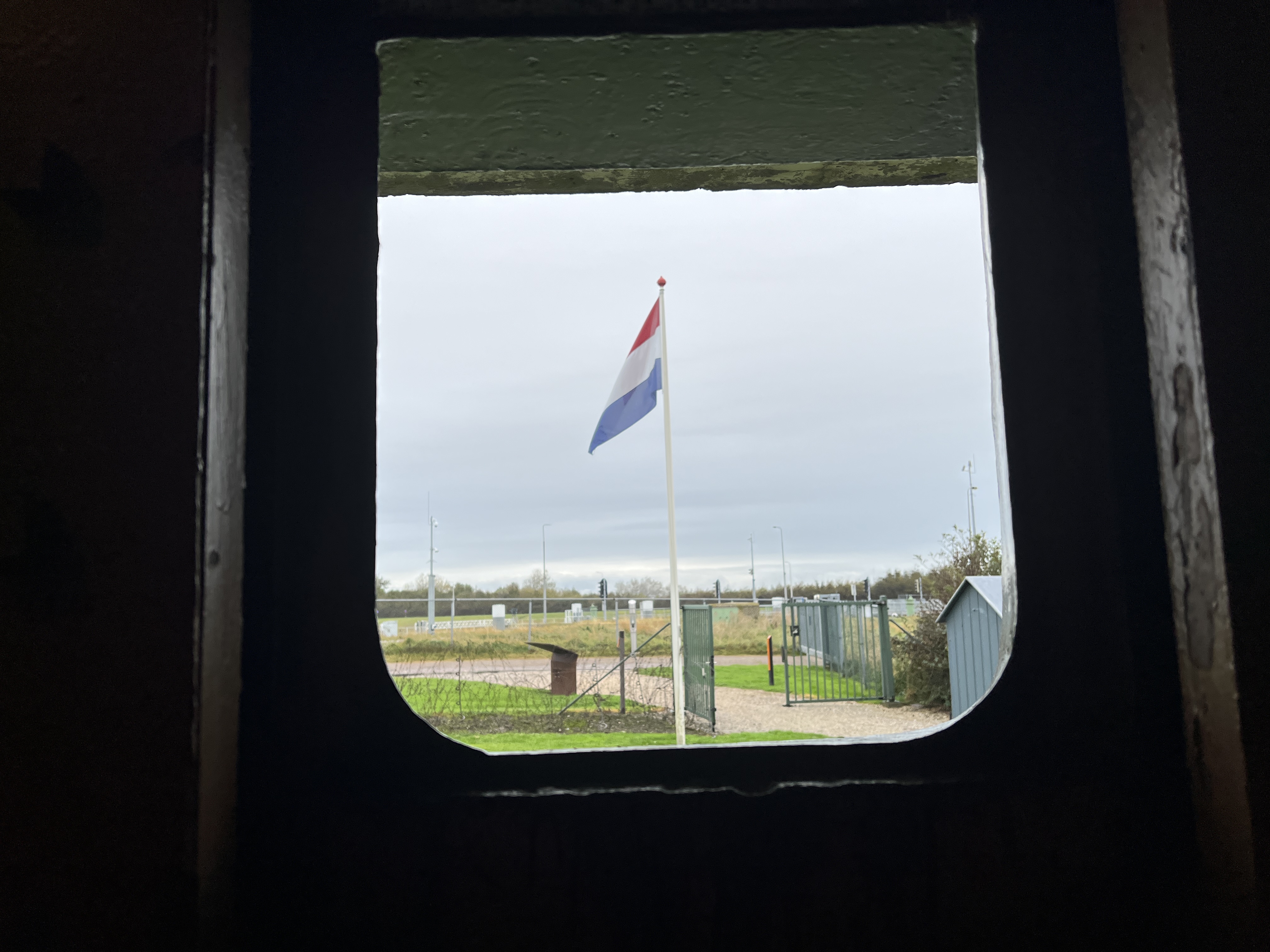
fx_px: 954
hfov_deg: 67.3
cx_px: 635
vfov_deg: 53.1
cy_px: 476
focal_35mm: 26
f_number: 1.5
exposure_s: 1/1575
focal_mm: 5.7
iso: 50
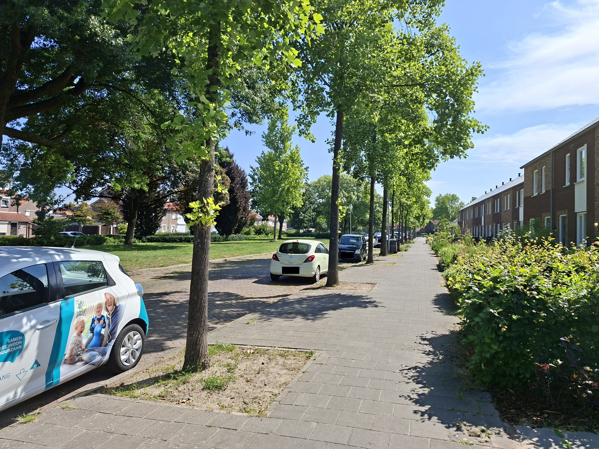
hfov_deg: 73.9
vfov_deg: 58.9
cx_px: 300
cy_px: 224
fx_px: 398
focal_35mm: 23
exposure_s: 1/2519
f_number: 1.8
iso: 50
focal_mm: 5.54
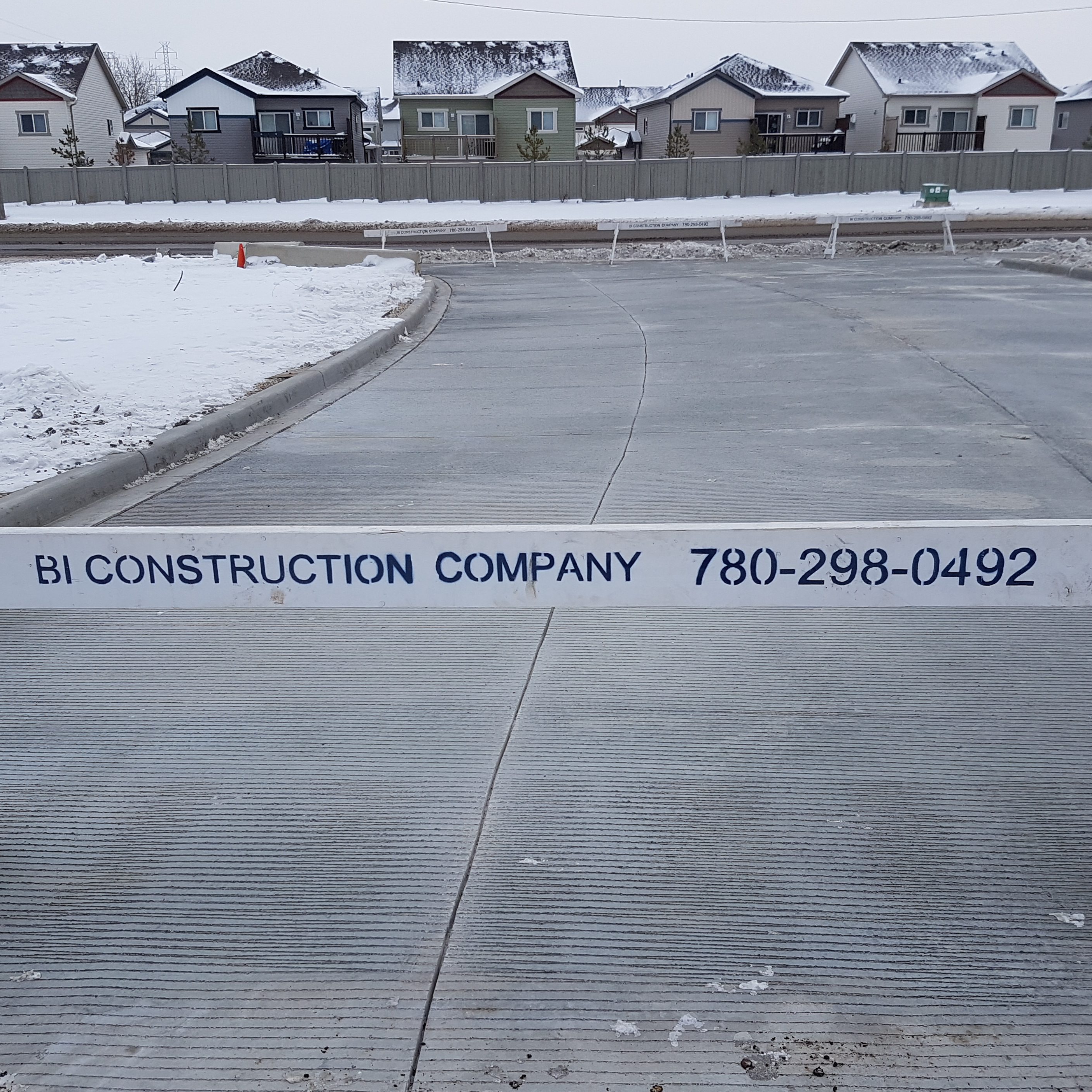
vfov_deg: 49.7
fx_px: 1178
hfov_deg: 49.7
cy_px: 584
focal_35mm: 33
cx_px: 534
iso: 40
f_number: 1.7
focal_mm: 4.2
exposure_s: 1/483
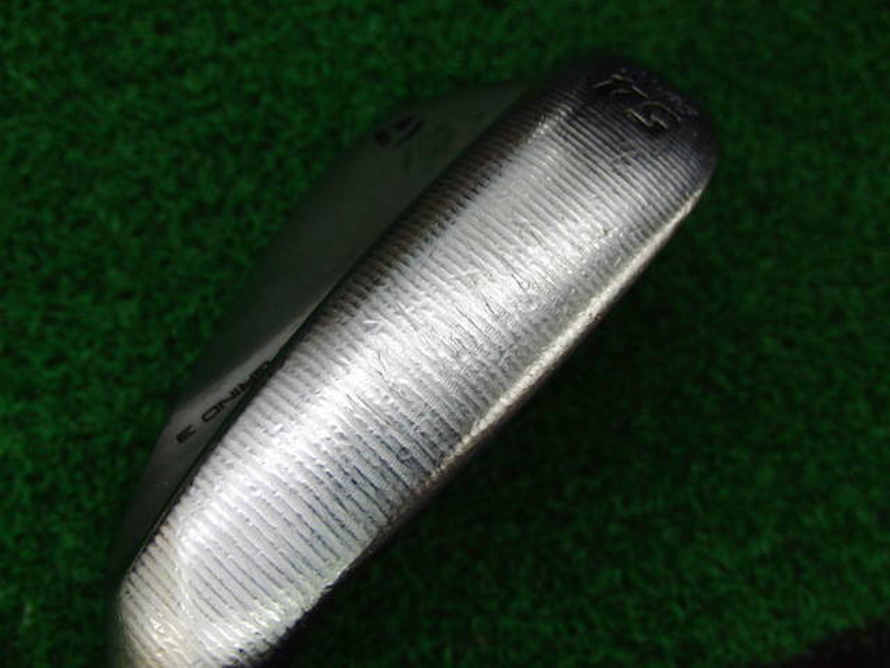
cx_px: 445
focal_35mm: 37
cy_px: 334
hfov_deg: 50.1
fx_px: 951
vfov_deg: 38.7
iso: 200
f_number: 3.6
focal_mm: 6.42
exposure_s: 1/80
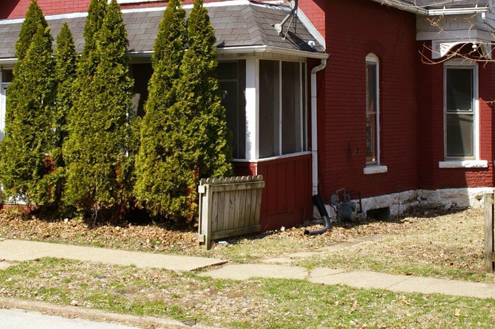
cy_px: 71
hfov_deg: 25.1
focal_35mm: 81
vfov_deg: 16.7
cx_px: 241
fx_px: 1110
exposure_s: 1/250
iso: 200
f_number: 9.5
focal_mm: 33
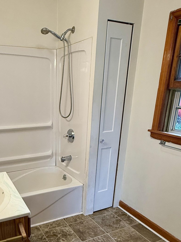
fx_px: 216
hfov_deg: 44.3
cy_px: 163
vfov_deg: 57.0
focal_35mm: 31
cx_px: 51
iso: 250
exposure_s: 1/120
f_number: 2.2
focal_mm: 2.22
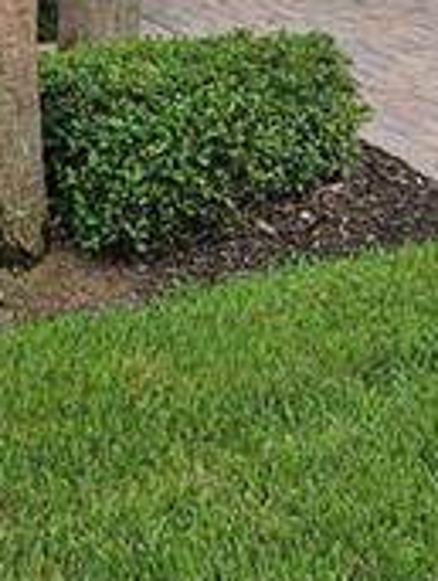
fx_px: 1731
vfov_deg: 17.0
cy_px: -330
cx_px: 251
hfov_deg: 14.4
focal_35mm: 103
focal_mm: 5.4
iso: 25
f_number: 1.8
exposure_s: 1/1132
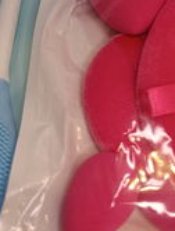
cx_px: 89
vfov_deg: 22.9
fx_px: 490
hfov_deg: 20.2
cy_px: -88
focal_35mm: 73
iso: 320
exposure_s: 1/100
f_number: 1.6
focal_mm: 6.14
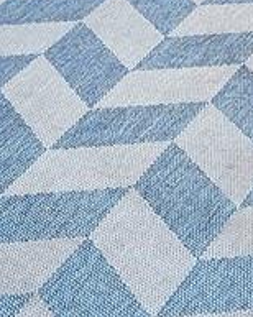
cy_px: -481
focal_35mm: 186
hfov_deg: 8.0
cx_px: -186
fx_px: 1744
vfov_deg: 9.2
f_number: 1.8
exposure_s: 1/208
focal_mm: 5.4
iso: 80
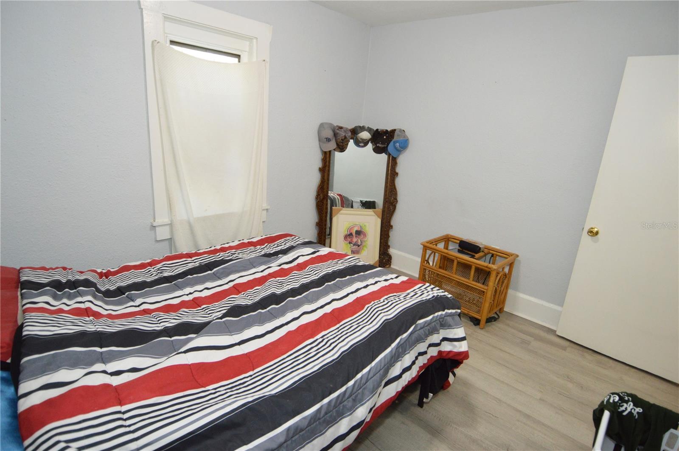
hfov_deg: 90.1
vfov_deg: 67.3
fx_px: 339
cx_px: 340
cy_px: 226
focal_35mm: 18
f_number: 4
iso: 1250
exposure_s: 1/60
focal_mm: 12
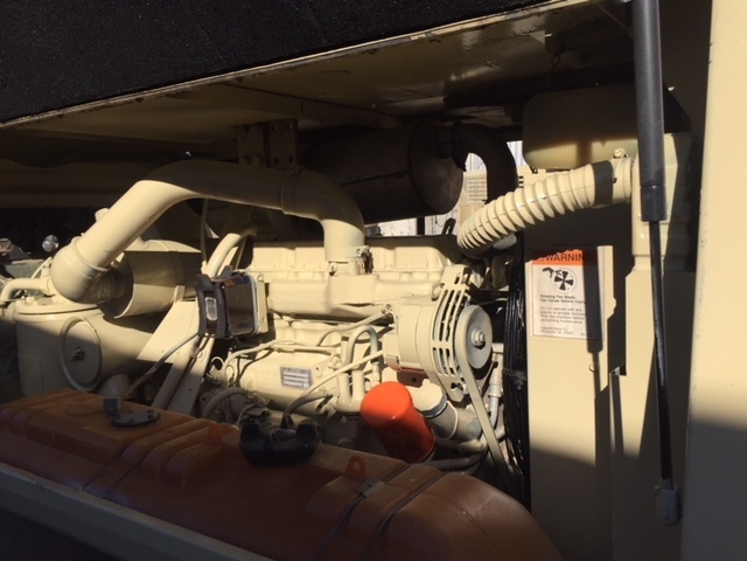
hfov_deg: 61.7
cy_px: 280
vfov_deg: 48.2
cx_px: 374
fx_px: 626
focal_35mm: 29
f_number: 2.2
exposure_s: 1/3597
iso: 32
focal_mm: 4.15
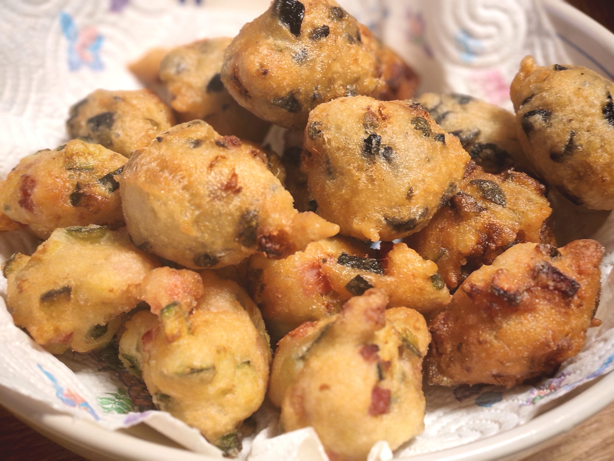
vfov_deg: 27.0
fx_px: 958
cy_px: 230
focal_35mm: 54
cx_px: 307
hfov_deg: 35.5
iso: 400
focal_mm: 5.52
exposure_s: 1/33
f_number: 2.8
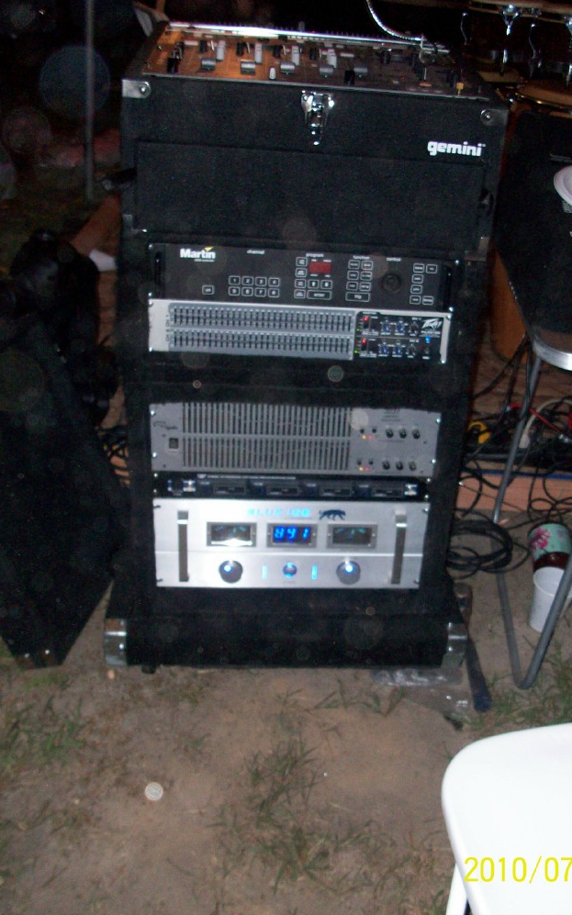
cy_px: 461
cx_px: 342
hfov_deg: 34.3
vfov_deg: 52.8
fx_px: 923
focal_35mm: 37
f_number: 2.8
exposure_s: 1/60
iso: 160
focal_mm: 5.7
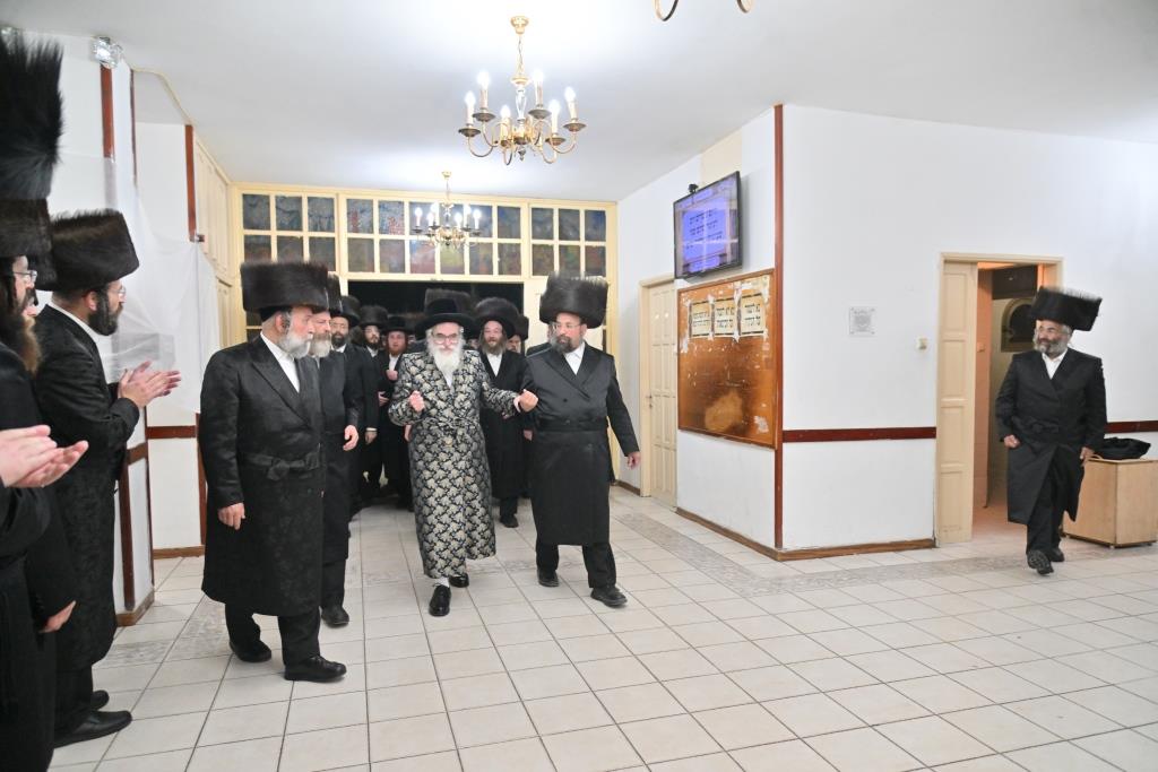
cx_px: 579
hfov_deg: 73.7
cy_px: 386
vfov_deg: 53.1
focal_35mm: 24
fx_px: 772
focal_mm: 24
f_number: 4
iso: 2000
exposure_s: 1/250
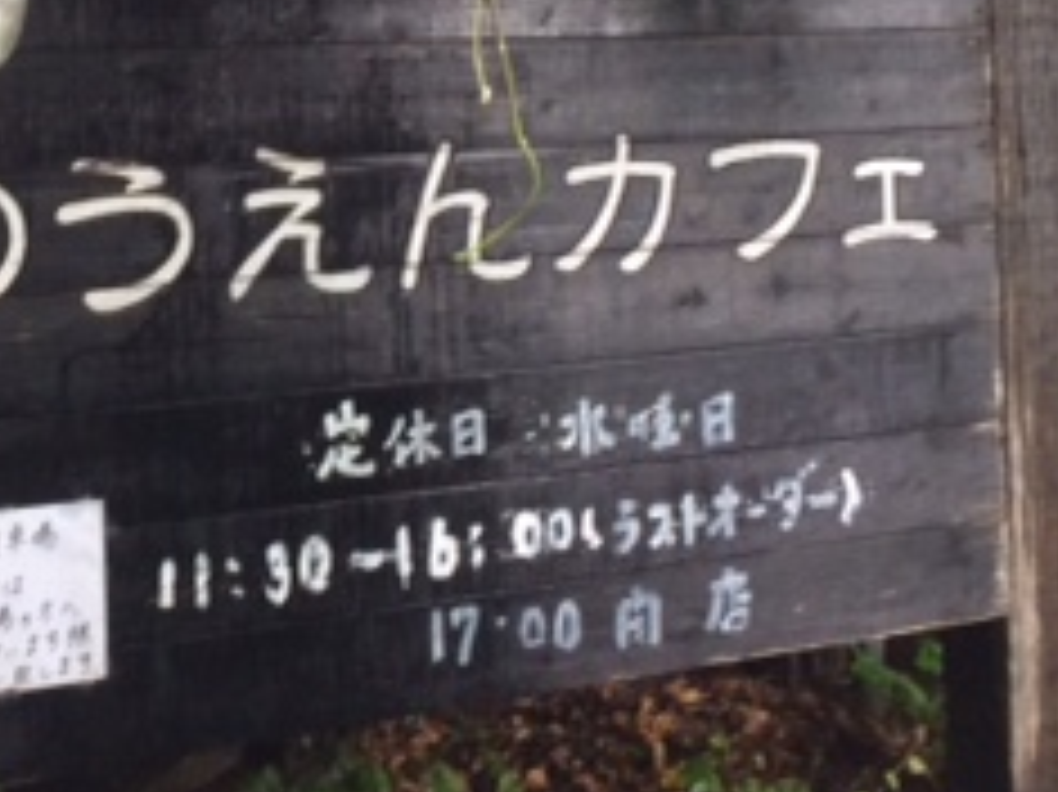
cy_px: 108
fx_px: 2413
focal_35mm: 79
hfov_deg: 24.0
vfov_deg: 18.4
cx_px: 104
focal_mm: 4.15
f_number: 2.2
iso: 160
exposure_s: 1/30
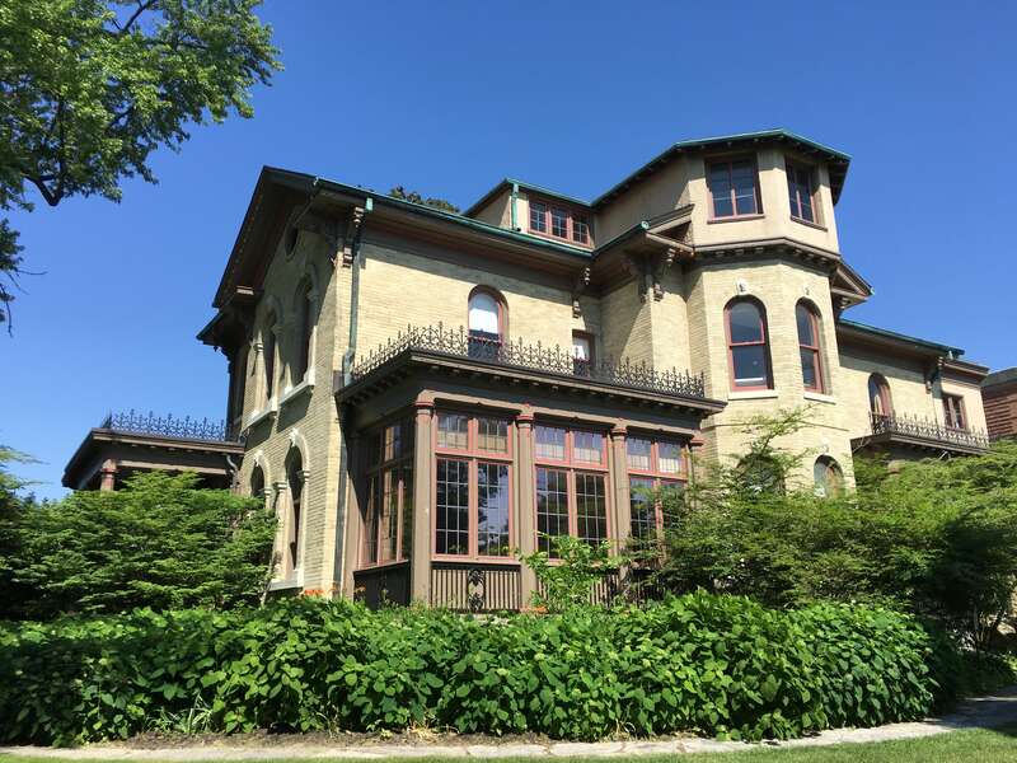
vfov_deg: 48.2
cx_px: 508
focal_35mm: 29
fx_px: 852
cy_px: 382
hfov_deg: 61.7
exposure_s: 1/1282
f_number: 2.2
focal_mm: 4.15
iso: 25
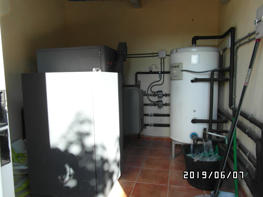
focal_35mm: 24
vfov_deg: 56.8
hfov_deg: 71.6
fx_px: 182
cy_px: 98
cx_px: 132
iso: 80
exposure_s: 1/30
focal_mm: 4
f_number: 3.6
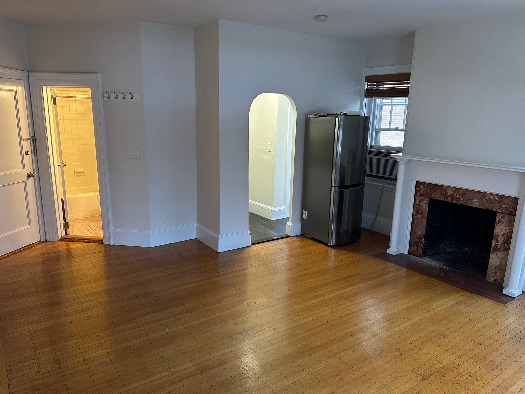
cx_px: 256
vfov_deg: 54.9
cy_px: 204
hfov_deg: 69.4
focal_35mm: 25
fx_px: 379
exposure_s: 1/60
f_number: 1.78
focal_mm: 6.86
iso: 320
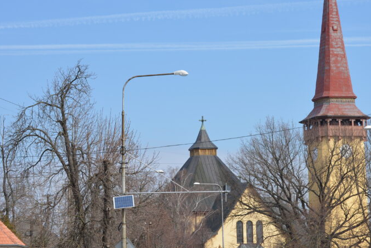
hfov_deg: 16.2
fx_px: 1296
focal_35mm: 126
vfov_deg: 10.9
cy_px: 126
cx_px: 263
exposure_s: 1/400
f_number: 10
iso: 200
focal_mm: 55
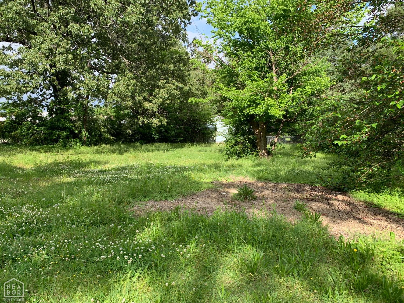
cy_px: 152
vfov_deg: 53.1
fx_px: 303
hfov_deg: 67.3
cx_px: 202
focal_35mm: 26
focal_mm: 4.25
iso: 25
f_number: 1.8
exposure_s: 1/683
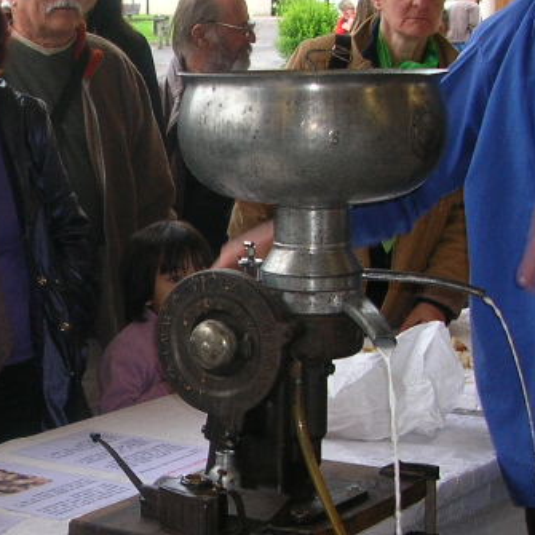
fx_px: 1749
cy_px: 331
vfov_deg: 17.4
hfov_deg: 17.2
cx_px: 56
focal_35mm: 100
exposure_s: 1/30
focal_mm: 6.2
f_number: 2.9
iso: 50
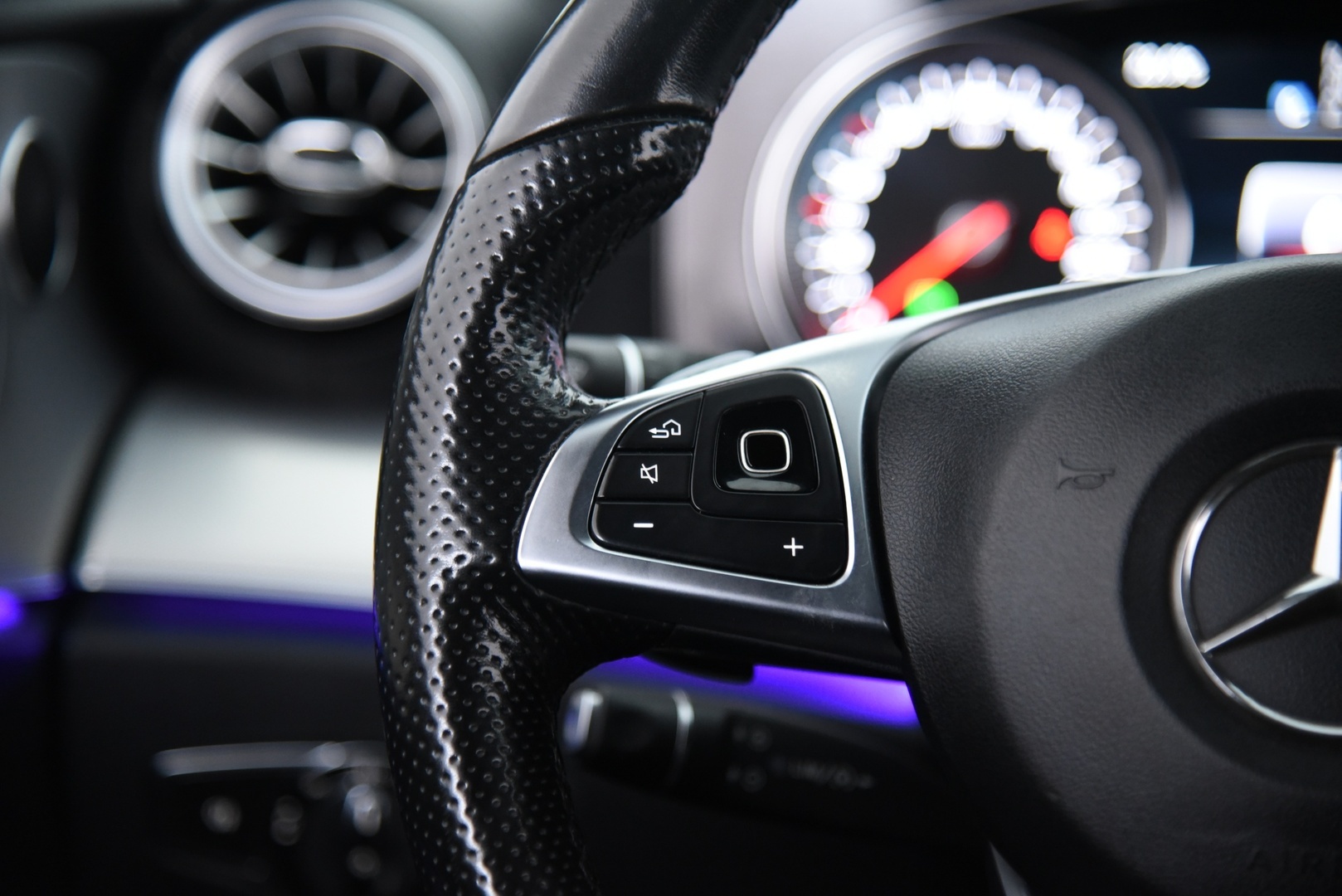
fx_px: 3915
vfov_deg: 13.1
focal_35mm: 105
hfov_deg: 19.4
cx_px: 671
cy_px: 448
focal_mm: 105
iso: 4000
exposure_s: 1/30
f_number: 4
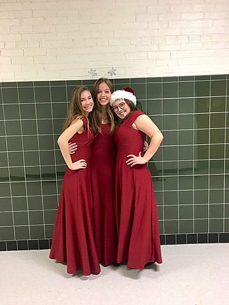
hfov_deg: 48.2
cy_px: 152
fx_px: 256
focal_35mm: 29
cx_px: 114
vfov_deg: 61.7
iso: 200
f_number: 2.2
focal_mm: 4.15
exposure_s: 1/30
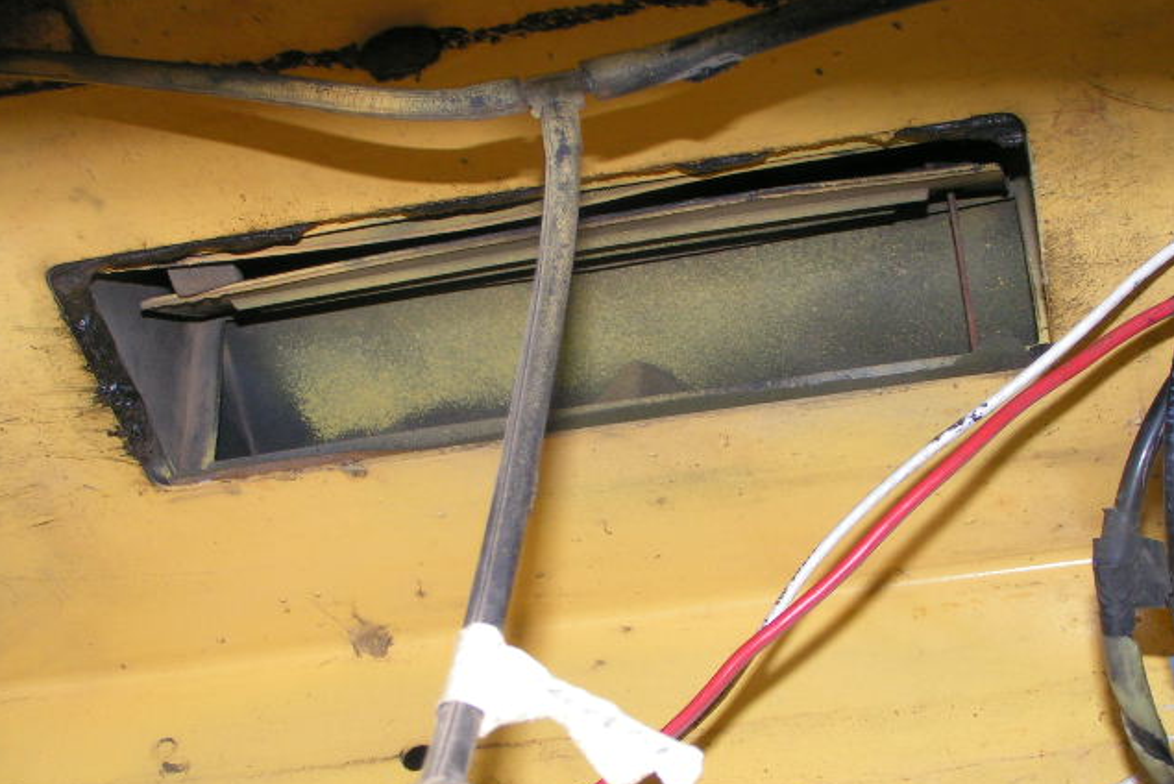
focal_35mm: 66
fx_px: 2153
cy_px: 423
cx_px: 586
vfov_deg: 20.6
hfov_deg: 30.5
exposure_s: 1/60
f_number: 5
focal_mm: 9.7
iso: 100
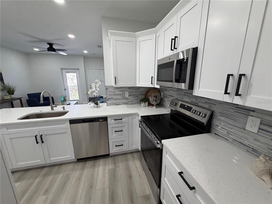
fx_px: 110
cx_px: 136
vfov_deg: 85.7
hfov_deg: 102.1
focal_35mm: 14
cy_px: 102
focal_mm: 2.22
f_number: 2.2
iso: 200
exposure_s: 1/120
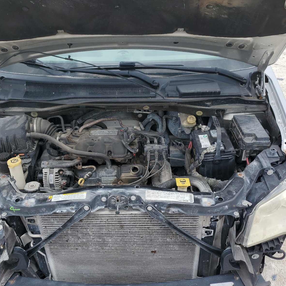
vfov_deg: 52.5
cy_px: 144
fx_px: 290
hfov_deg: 52.5
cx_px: 136
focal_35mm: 31
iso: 50
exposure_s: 1/2000
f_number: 1.5
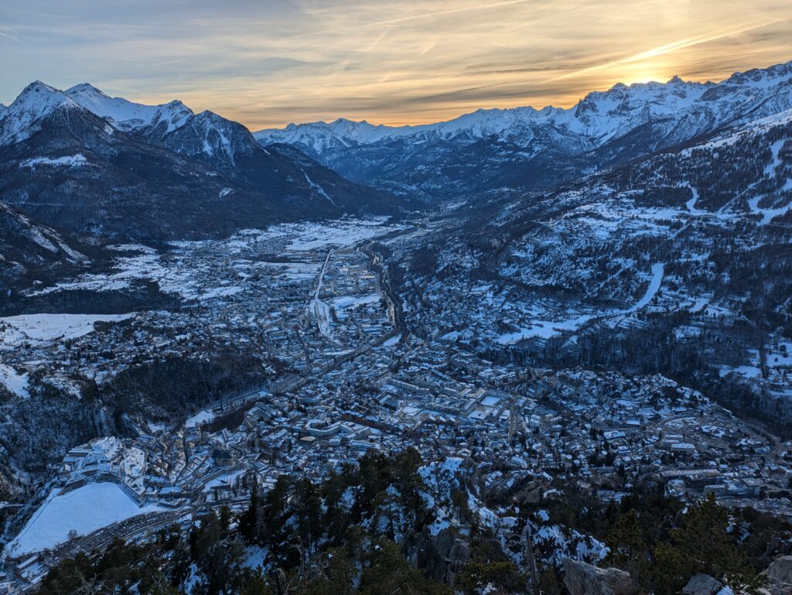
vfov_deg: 54.9
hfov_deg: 69.4
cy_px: 298
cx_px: 396
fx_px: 572
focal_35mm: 25
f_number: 1.89
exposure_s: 1/1653
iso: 34
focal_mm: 5.43
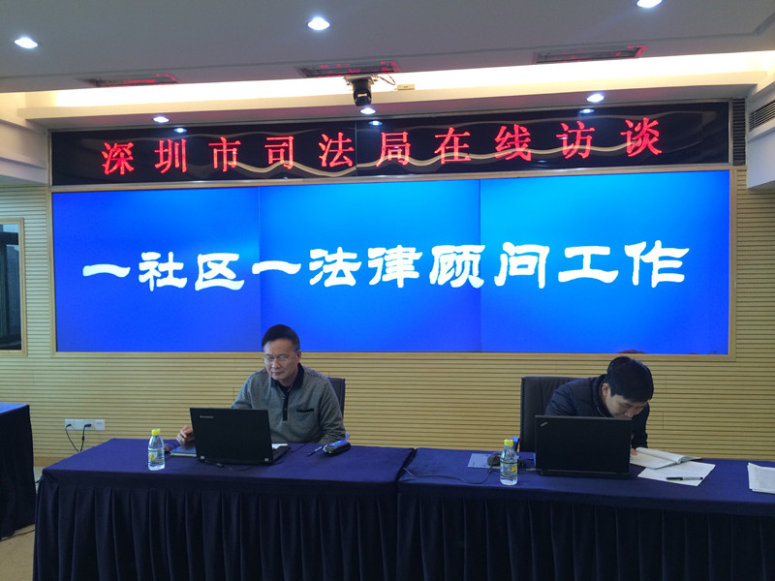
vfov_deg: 46.8
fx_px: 672
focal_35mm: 30
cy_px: 290
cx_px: 388
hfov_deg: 60.0
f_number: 2.2
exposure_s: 1/30
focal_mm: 4.12
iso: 100
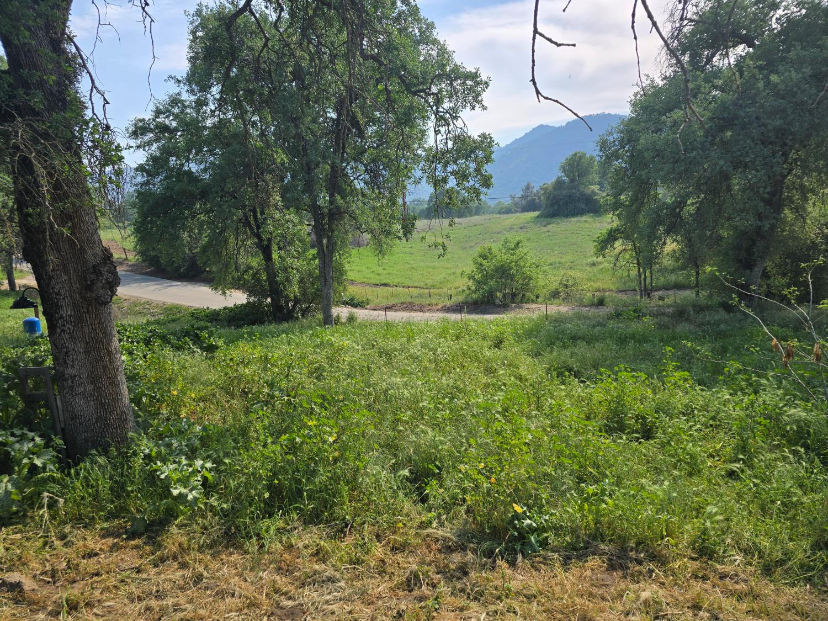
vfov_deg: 58.9
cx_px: 414
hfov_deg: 73.9
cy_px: 310
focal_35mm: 23
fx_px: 550
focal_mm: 6.3
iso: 12
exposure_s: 1/582
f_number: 1.7
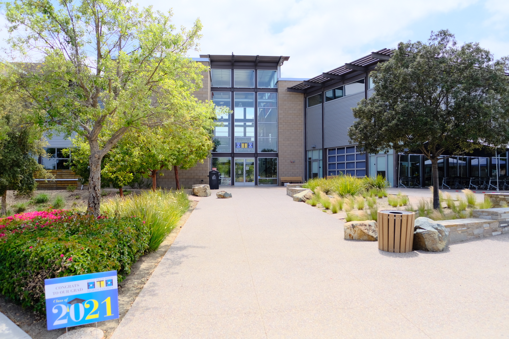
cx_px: 254
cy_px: 170
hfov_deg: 73.7
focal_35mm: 24
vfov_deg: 53.1
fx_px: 339
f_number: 2.5
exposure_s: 1/1000
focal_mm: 16
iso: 160
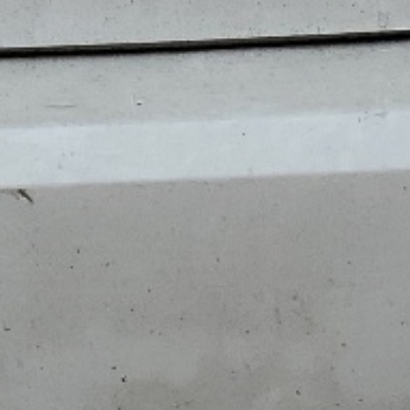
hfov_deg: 9.1
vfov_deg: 8.7
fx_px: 2586
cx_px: 131
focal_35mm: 193
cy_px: -320
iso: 50
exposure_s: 1/5000
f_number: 1.5
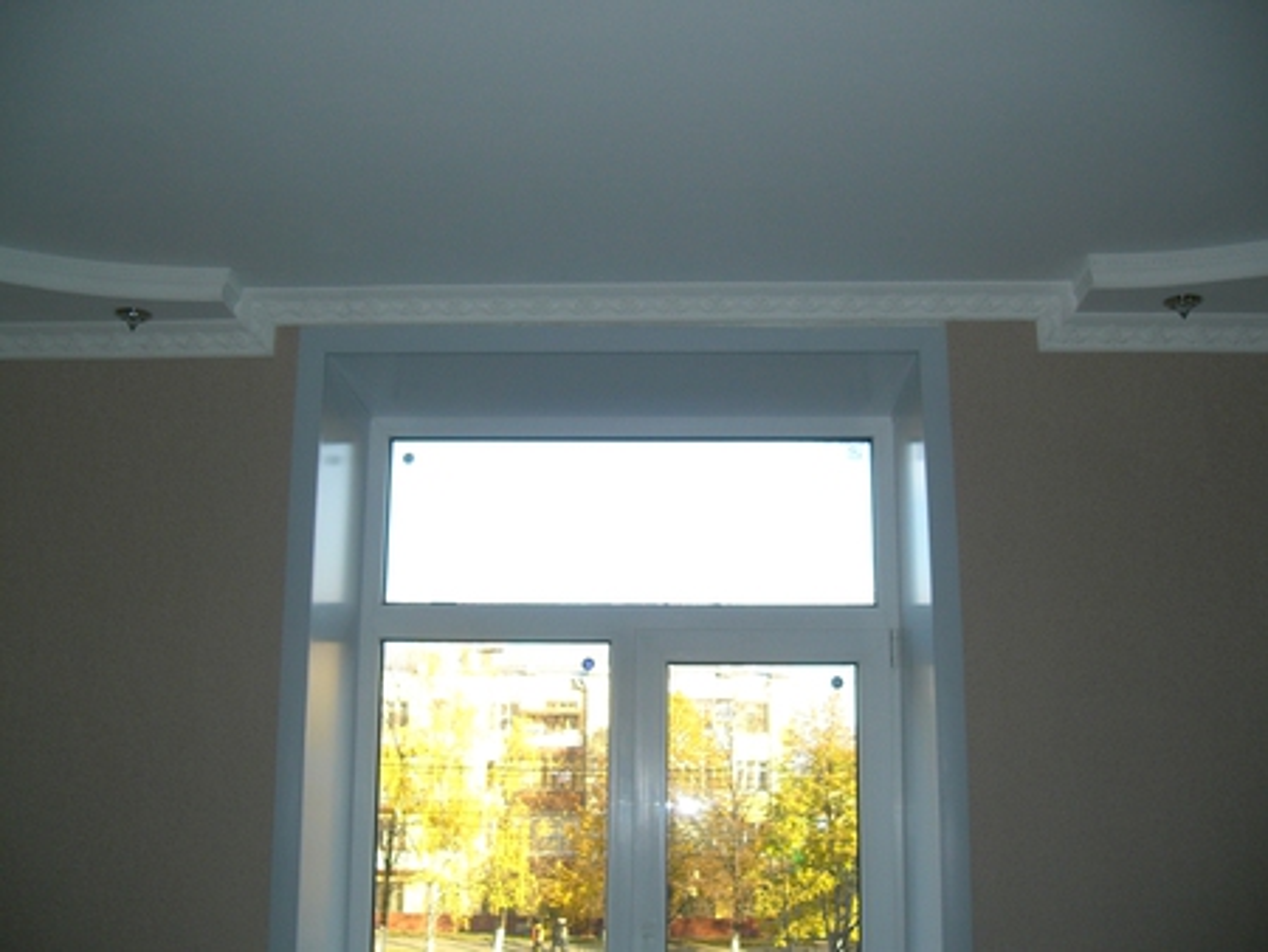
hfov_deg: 49.0
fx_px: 1393
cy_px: 476
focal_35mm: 38
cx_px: 634
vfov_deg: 37.8
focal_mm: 6.3
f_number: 3.1
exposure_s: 1/125
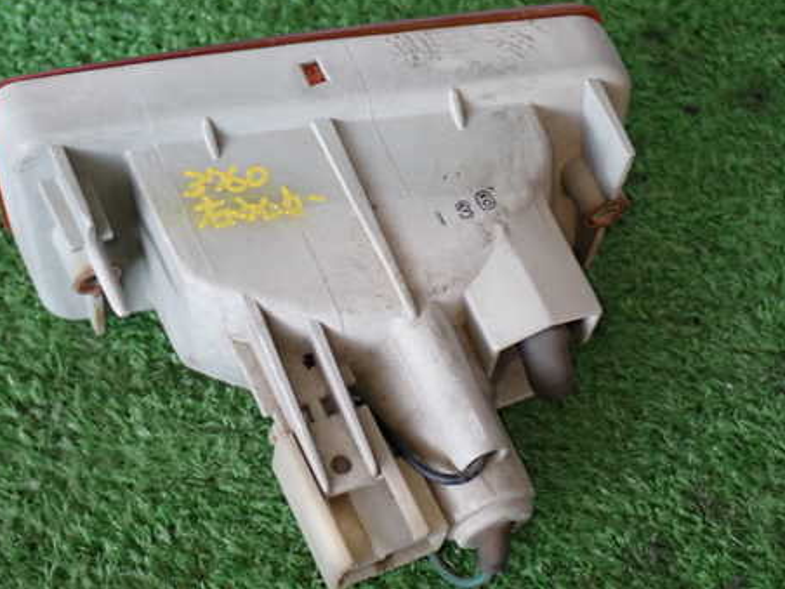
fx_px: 1746
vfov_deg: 19.1
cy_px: 313
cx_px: 337
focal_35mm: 77
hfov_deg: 25.3
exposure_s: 1/60
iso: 320
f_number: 3.5
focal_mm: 10.35
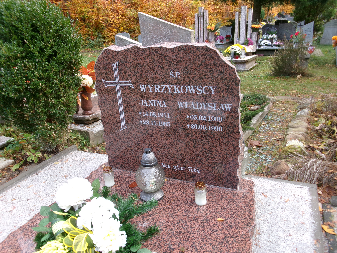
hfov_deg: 63.4
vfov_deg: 49.7
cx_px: 168
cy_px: 126
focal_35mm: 28
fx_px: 273
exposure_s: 1/50
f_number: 3.9
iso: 100
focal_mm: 5.1
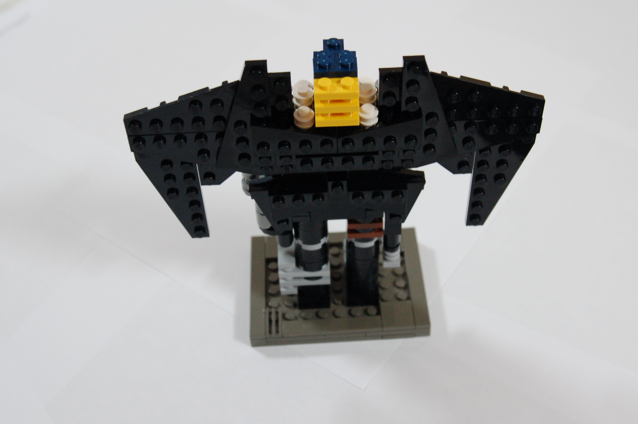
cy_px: 217
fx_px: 832
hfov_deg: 41.9
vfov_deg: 28.6
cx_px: 344
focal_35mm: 47
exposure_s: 1/10
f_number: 5.6
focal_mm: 28
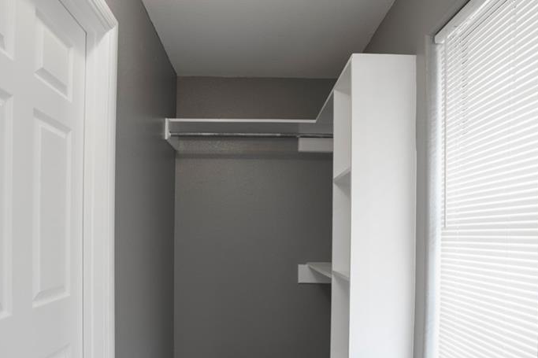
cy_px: 231
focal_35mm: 24
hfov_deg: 73.7
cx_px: 259
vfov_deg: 52.4
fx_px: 359
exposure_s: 1/13
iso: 400
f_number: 7.1
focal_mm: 16
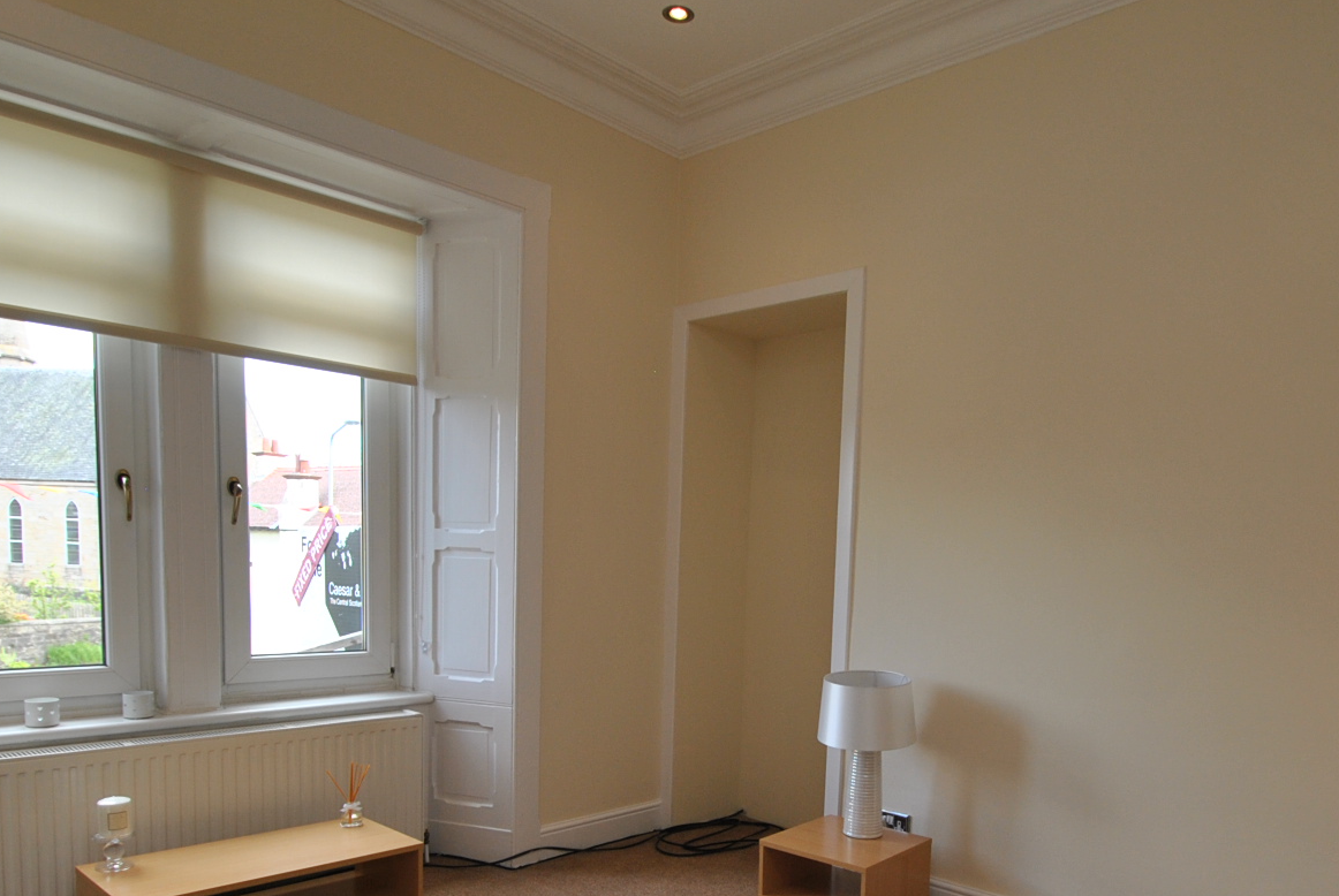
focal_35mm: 25
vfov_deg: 50.1
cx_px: 729
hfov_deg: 71.3
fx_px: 931
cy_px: 630
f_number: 5
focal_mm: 10
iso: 200
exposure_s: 1/100
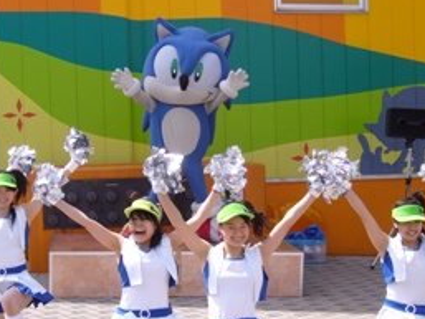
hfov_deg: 23.8
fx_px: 1007
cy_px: 188
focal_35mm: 82
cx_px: 208
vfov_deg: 18.0
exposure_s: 1/200
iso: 80
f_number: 6.7
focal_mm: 8.3
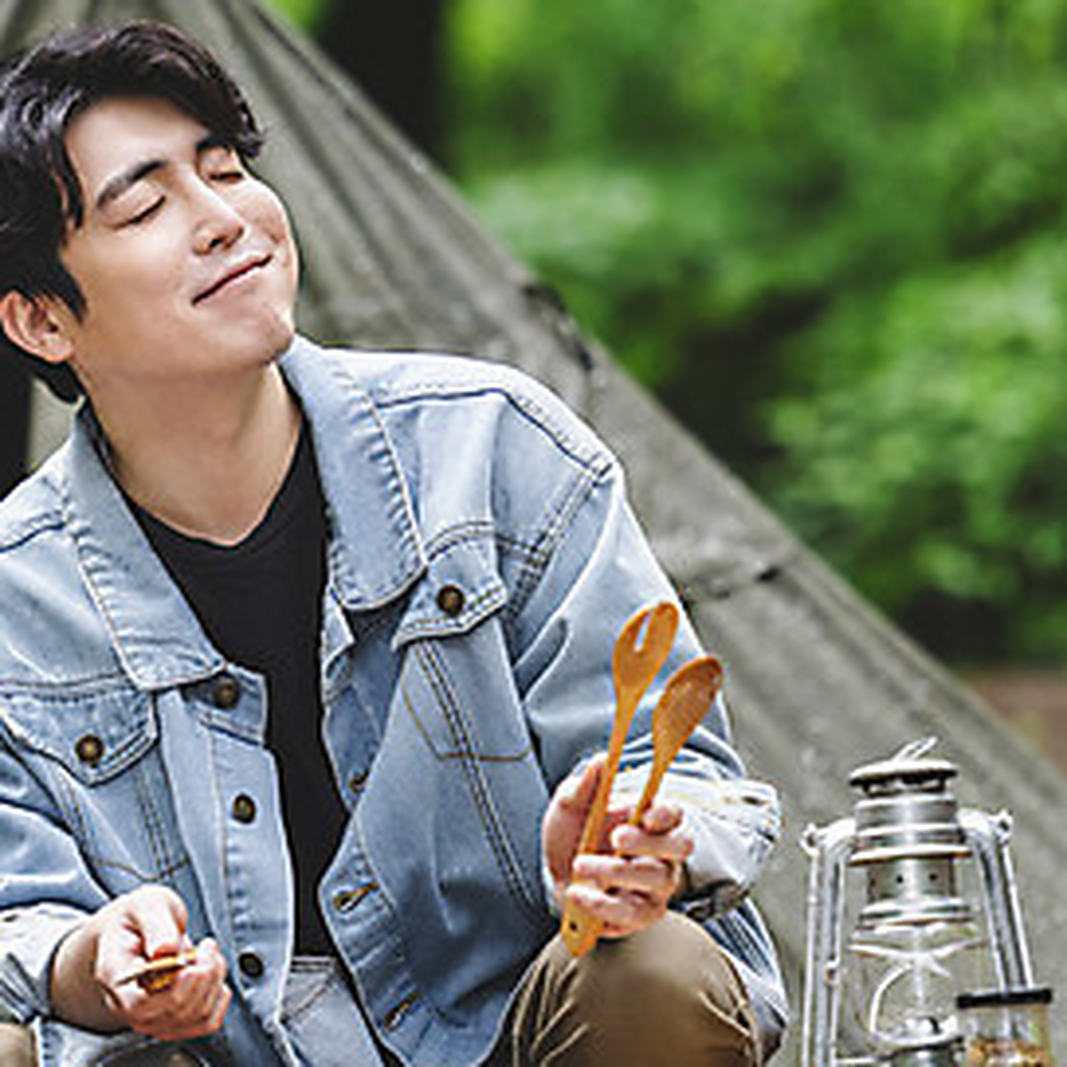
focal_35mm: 347
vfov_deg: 5.0
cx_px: 400
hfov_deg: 5.0
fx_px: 12101
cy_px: 490
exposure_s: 1/125
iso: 800
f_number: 2.8
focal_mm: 185
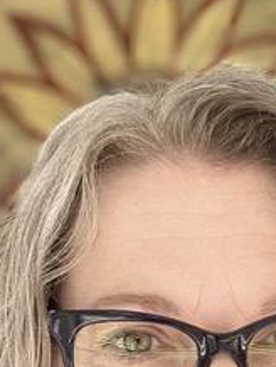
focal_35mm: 88
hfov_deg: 16.7
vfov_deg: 21.5
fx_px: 934
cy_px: 362
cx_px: 205
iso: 50
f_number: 2.2
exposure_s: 1/67
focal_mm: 2.71
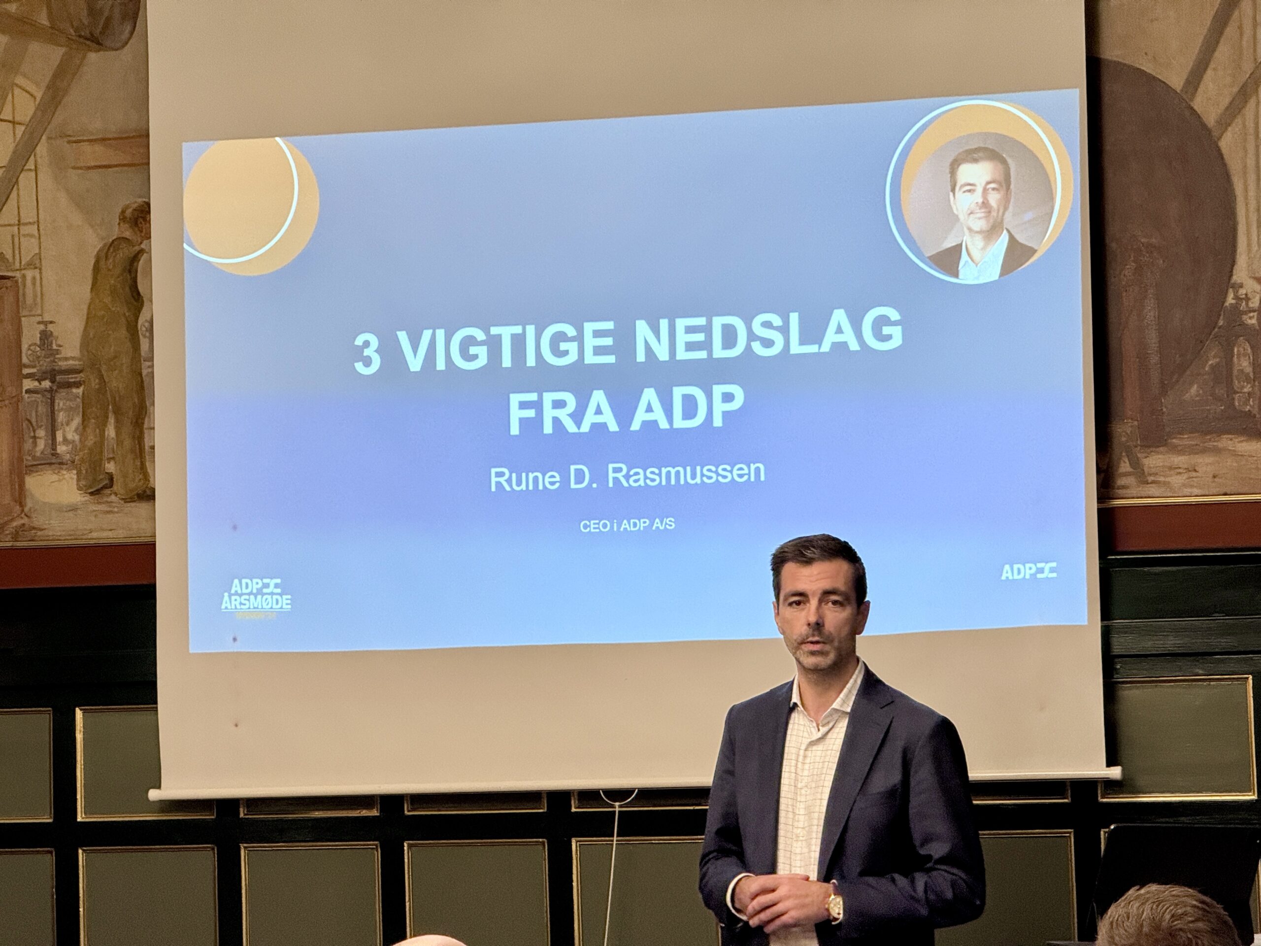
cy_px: 473
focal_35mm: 120
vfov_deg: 12.3
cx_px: 630
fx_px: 4371
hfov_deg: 16.4
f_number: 2.8
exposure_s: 1/50
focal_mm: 15.66
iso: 200
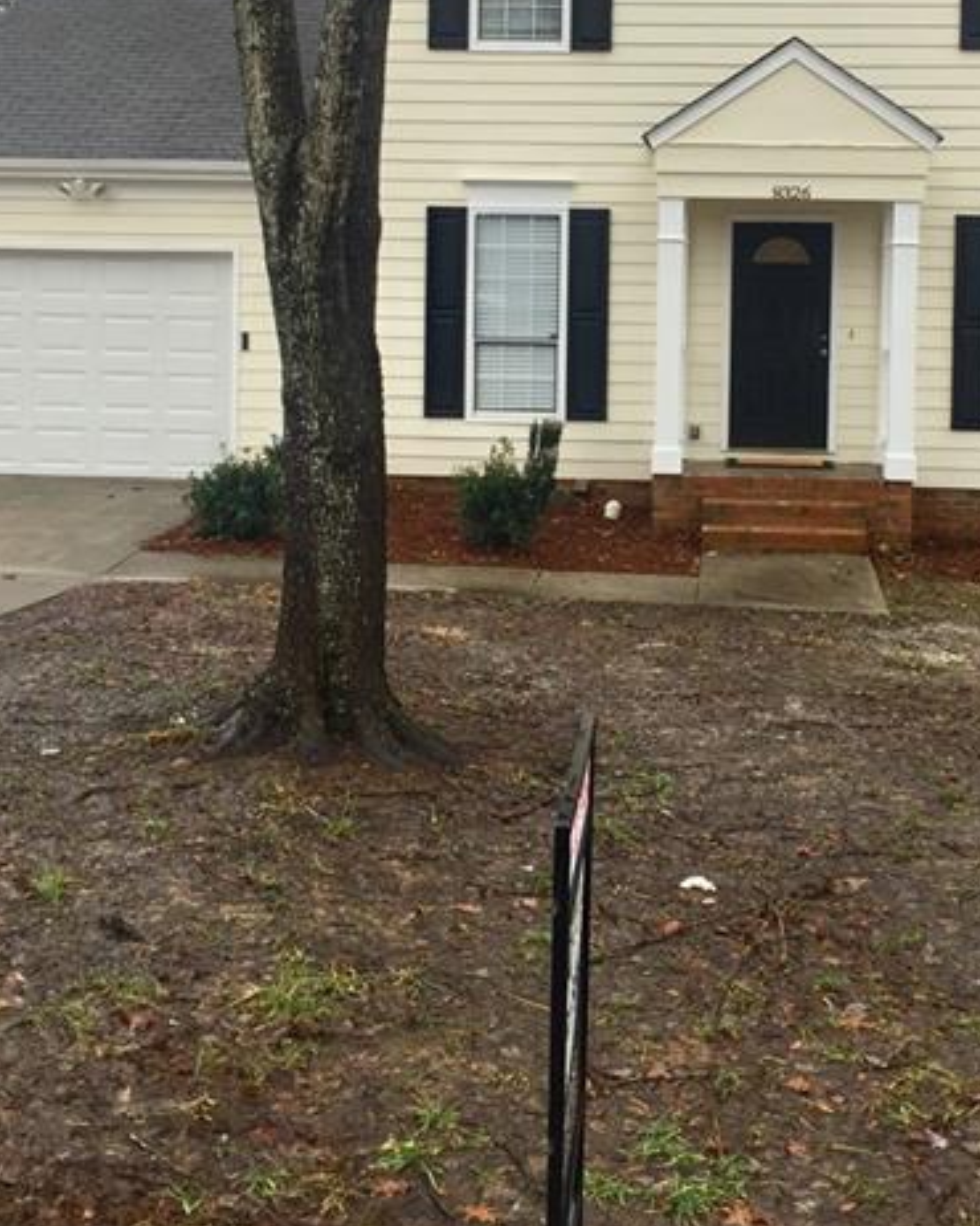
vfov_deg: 38.5
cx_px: 614
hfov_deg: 31.9
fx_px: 1705
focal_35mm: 47
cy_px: 307
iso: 32
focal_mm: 4.15
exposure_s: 1/193
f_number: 2.2
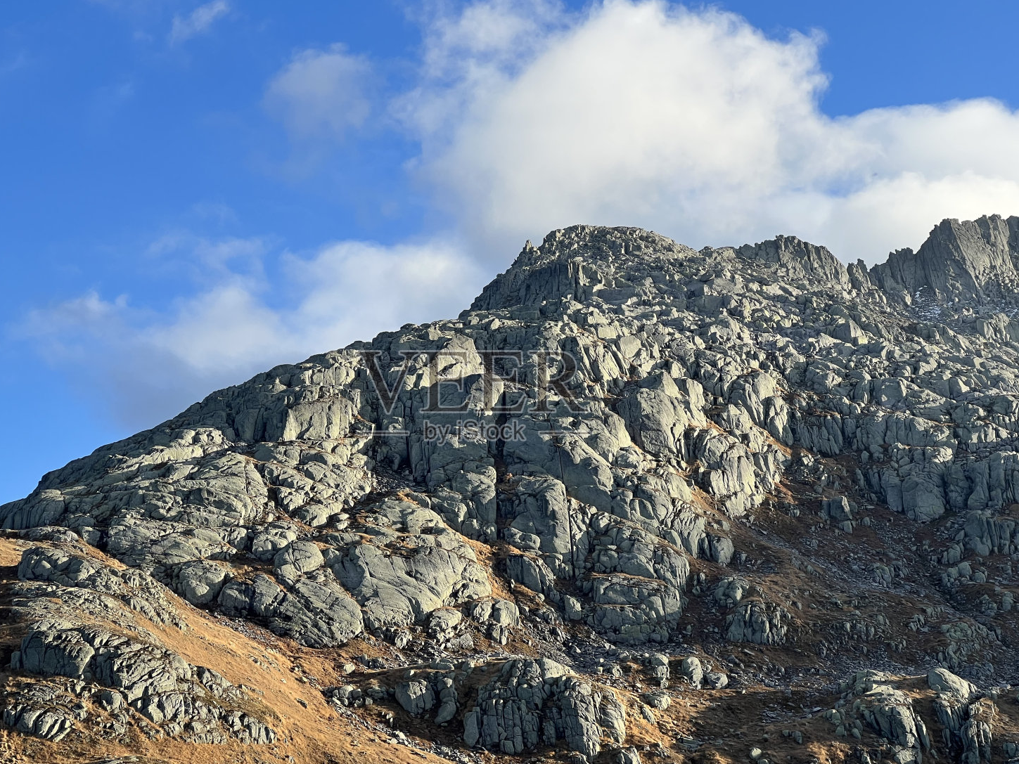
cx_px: 473
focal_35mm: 85
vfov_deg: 17.4
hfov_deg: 23.0
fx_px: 2502
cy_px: 399
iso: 32
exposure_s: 1/492
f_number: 2.8
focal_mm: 9
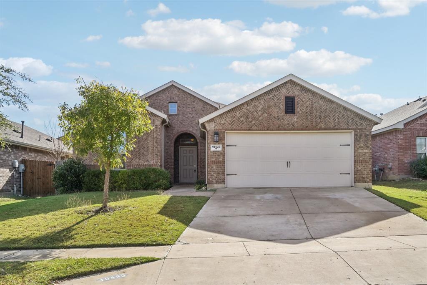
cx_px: 214
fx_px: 356
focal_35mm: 30
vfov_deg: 43.6
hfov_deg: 61.9
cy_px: 142
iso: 400
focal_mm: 30
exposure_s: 1/1000
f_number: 8
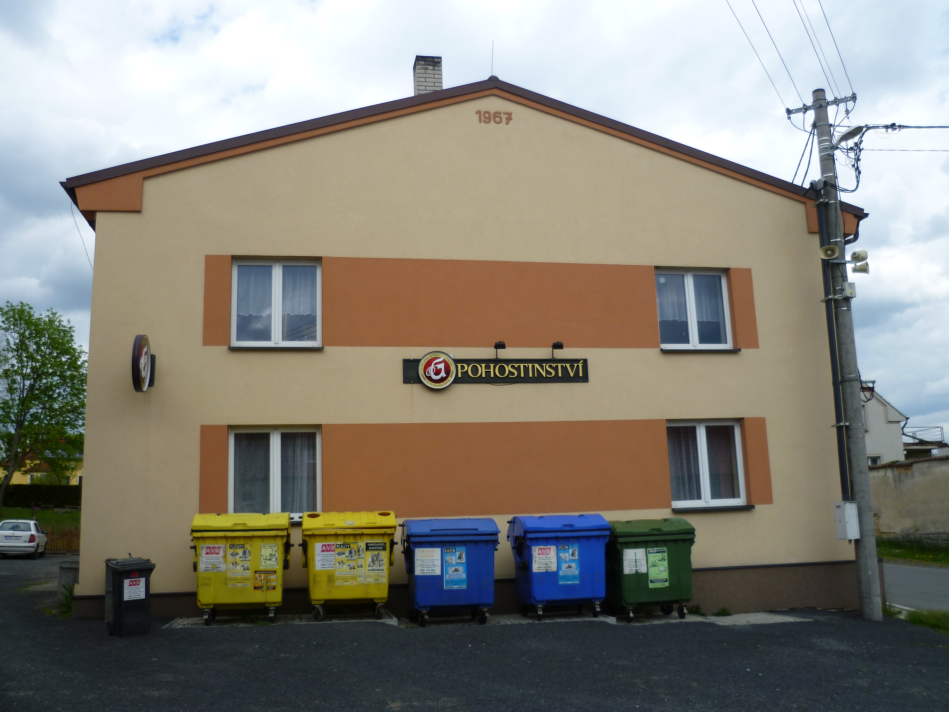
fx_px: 877
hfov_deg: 56.8
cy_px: 356
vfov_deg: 44.2
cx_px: 474
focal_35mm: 32
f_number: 3
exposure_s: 1/800
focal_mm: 5.7
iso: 80
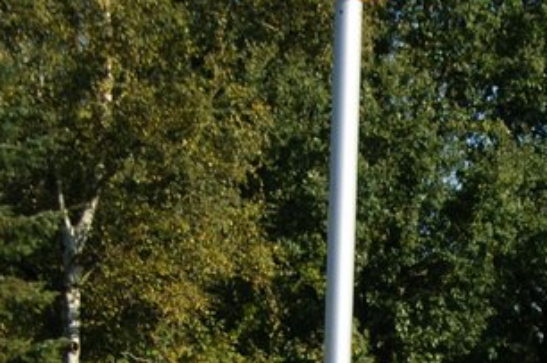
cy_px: 553
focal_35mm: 206
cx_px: 638
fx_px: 3125
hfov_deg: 9.9
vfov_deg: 6.6
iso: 100
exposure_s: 1/400
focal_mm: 35
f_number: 5.6
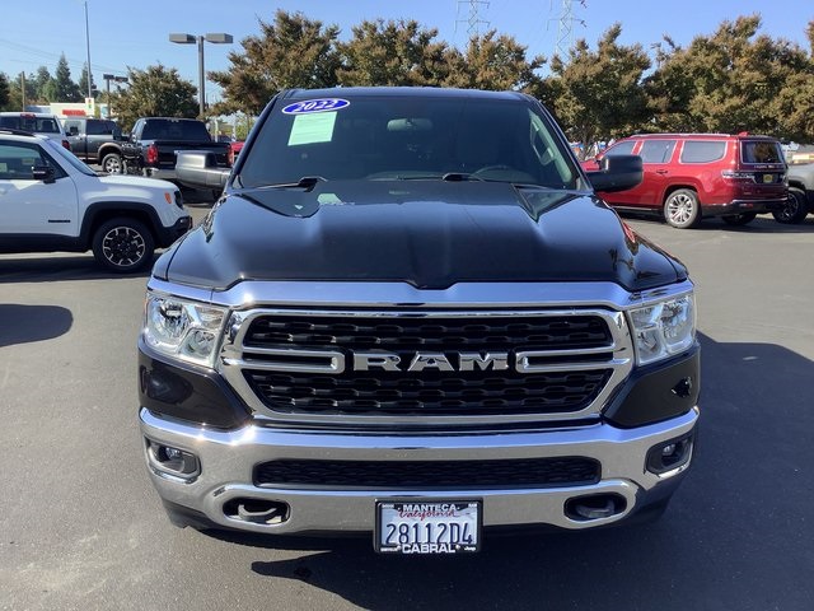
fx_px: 729
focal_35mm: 31
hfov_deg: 58.4
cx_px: 407
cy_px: 306
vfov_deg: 45.4
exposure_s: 1/344
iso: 25
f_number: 2.4
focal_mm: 3.3
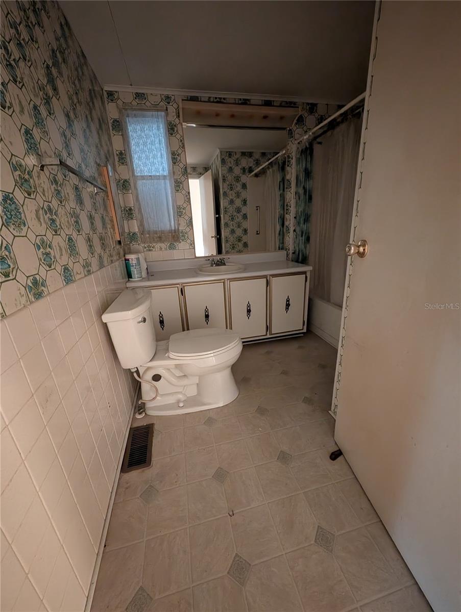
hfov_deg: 94.6
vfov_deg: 110.5
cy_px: 306
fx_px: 213
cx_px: 230
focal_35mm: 12
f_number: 1.7
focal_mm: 2.02
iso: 3958
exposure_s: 1/15
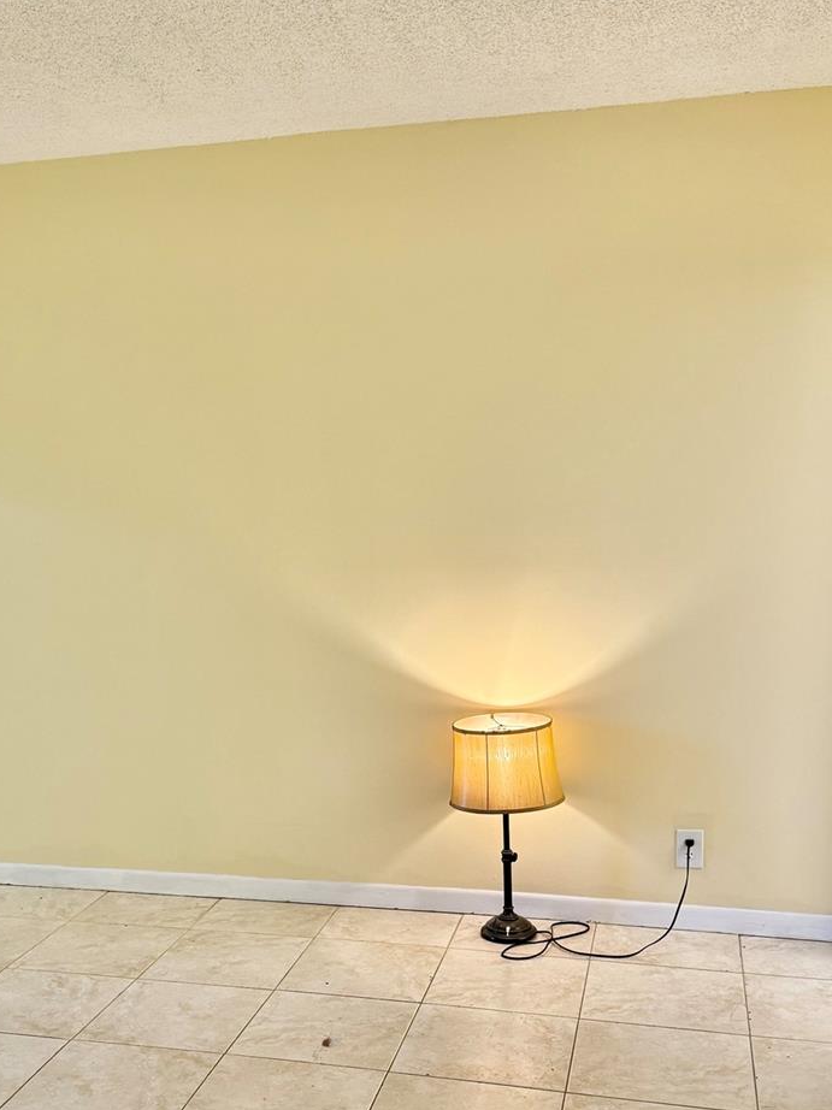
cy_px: 767
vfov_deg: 45.9
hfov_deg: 35.7
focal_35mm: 40
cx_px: 312
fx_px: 1282
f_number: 1.78
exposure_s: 1/120
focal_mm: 6.76
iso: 200
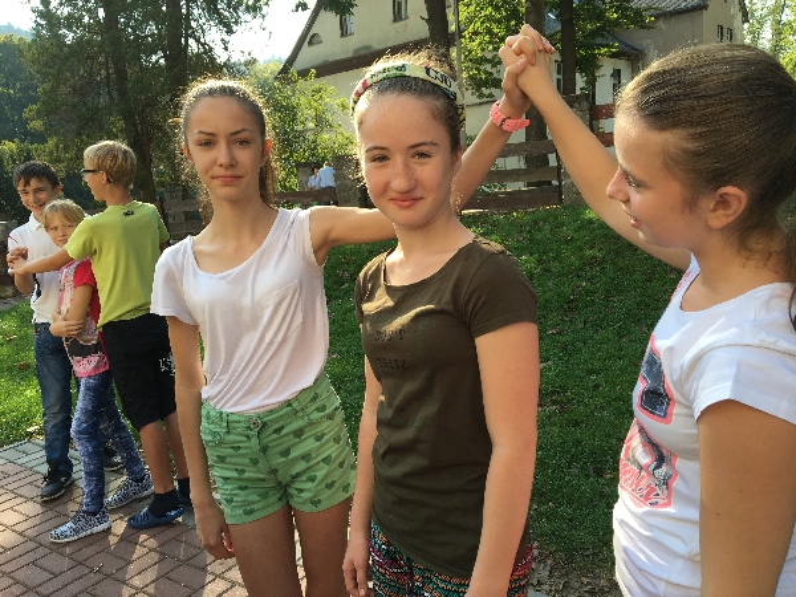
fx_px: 667
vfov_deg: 48.2
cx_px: 398
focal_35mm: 29
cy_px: 298
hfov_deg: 61.7
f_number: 2.2
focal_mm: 4.15
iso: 25
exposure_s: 1/314
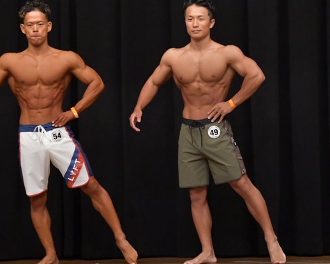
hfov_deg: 5.1
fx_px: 3709
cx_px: 159
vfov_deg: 4.1
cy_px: 120
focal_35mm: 380
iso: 6400
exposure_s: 1/400
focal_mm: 180
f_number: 5.6
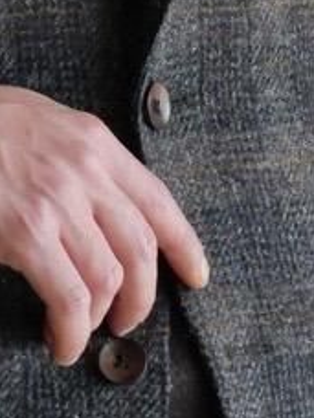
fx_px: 7075
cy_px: 106
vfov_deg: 3.4
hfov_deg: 2.5
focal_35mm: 585
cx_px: -62
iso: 1250
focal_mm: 52
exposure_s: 1/125
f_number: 4
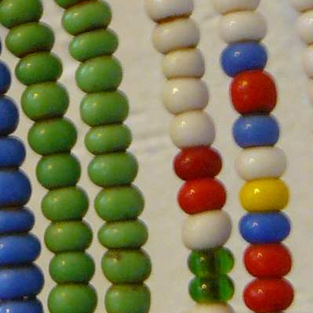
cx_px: 63
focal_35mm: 186
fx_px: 1903
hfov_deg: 9.4
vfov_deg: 9.4
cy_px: 92
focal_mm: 6
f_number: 2.8
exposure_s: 1/10
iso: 200
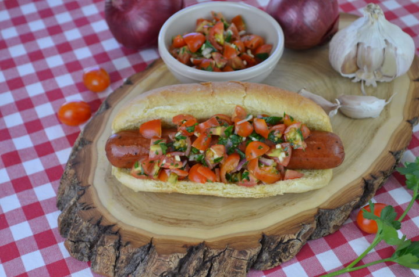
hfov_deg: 28.1
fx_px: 836
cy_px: 138
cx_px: 210
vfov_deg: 18.8
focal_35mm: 72
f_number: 6.3
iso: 200
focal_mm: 48
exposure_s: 1/50
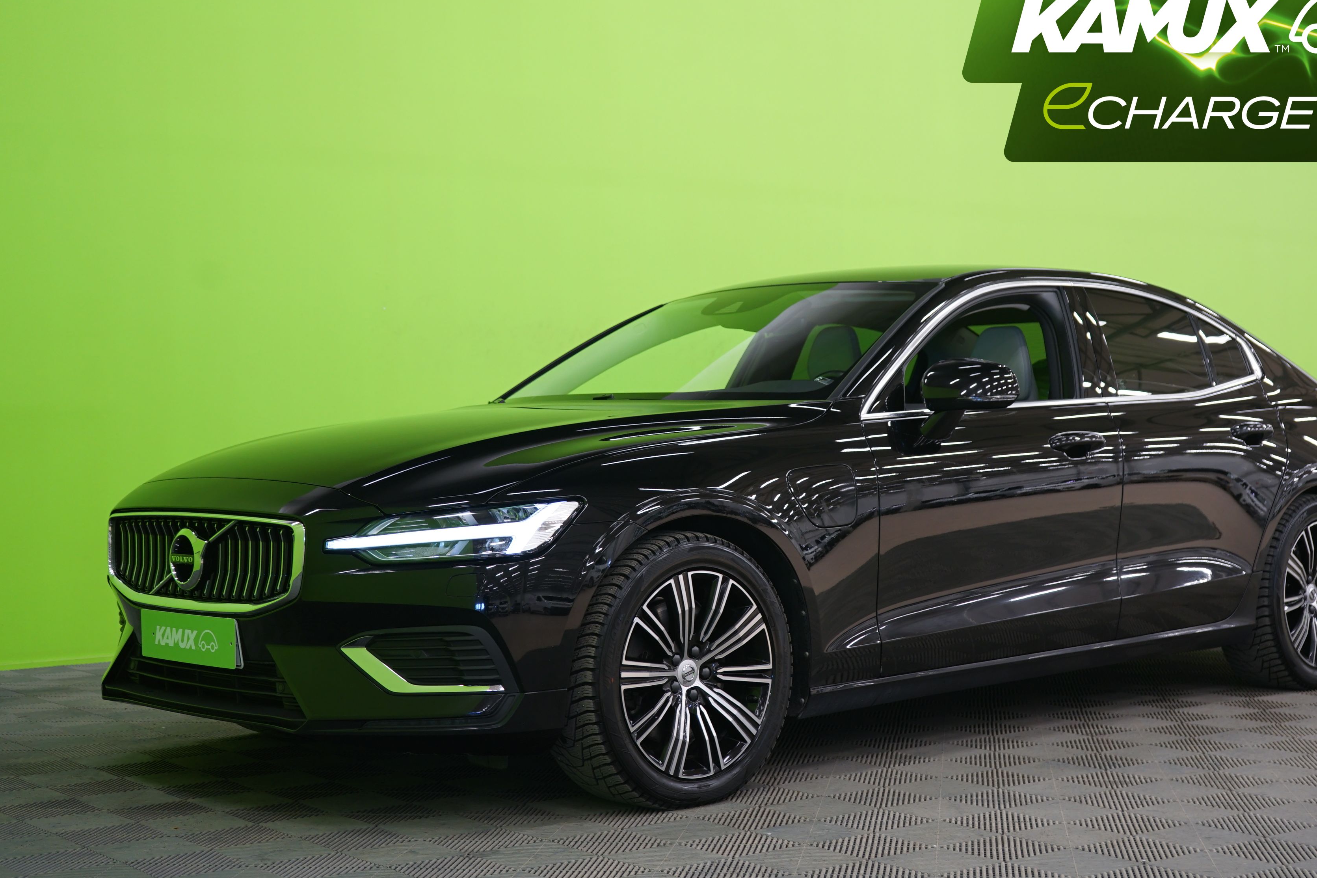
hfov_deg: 37.5
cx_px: 737
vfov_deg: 25.5
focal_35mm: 53
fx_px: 1939
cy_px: 425
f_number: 4.5
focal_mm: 45
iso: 400
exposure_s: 1/8
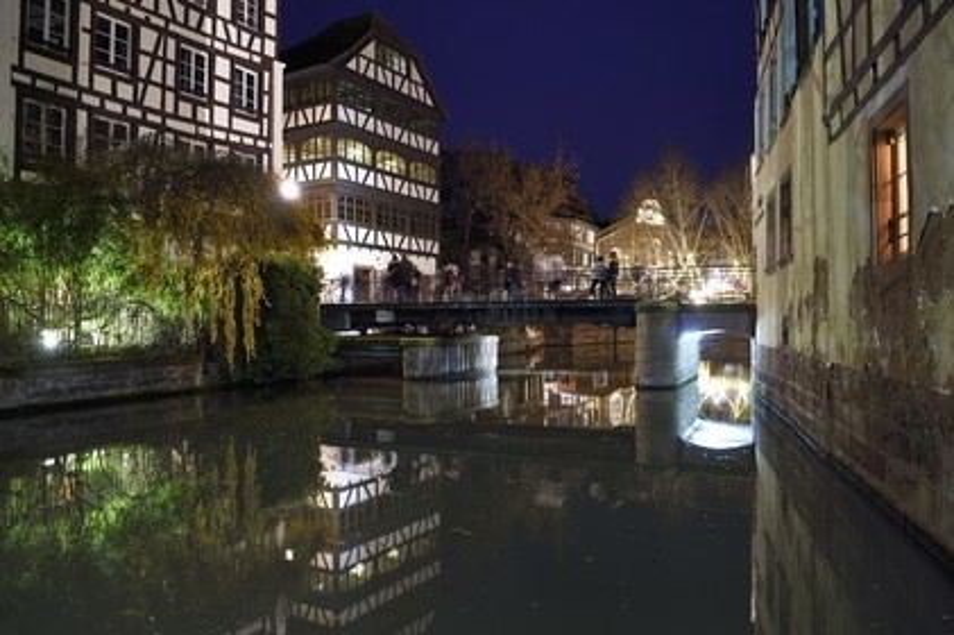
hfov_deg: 73.8
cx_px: 477
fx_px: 635
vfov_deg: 53.1
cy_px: 318
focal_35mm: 24
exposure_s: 2.5
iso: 400
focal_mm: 24
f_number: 6.3
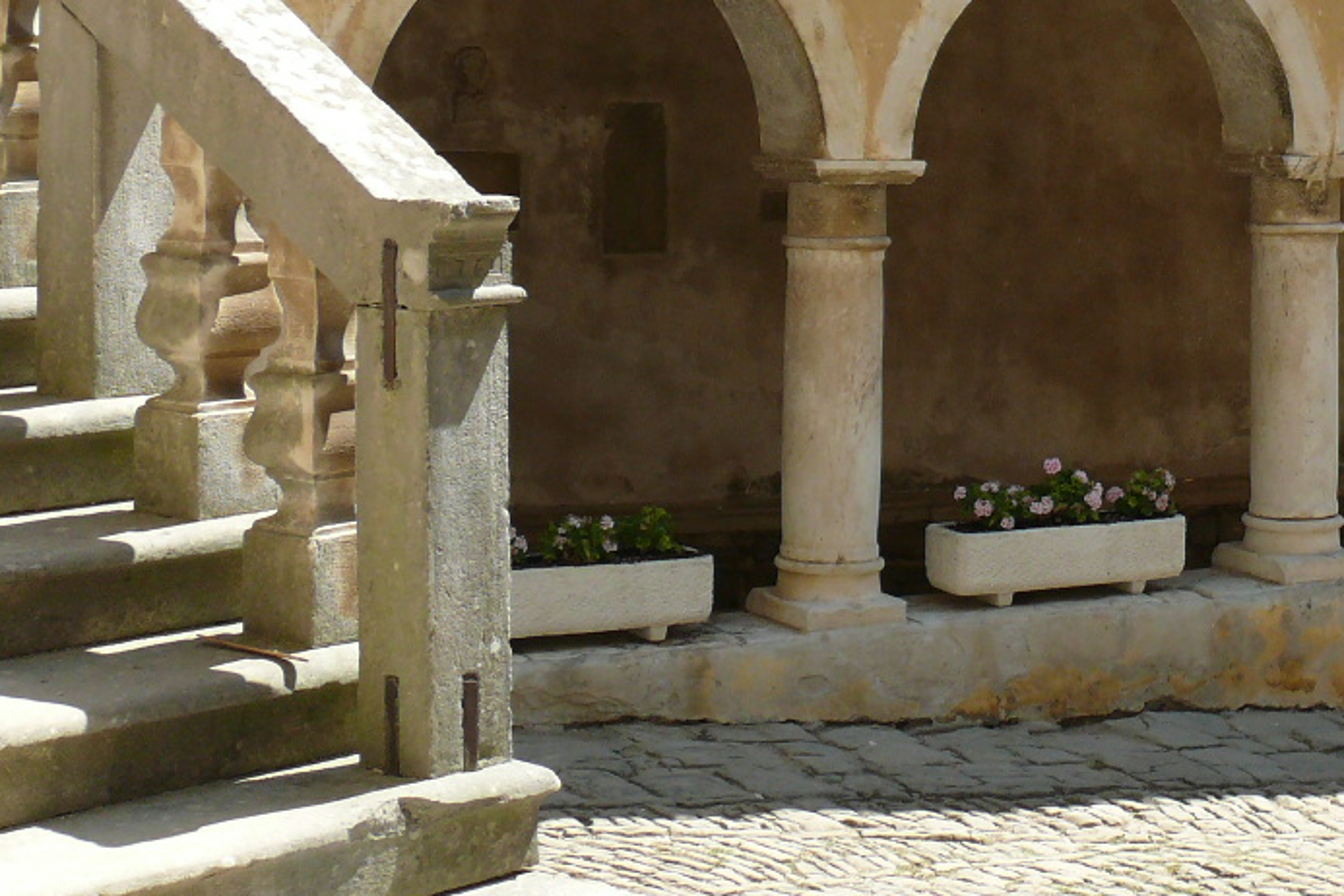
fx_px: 3136
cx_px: 1420
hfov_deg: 23.0
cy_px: -93
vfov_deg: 15.8
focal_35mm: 84
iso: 100
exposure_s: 1/125
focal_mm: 7.4
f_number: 4
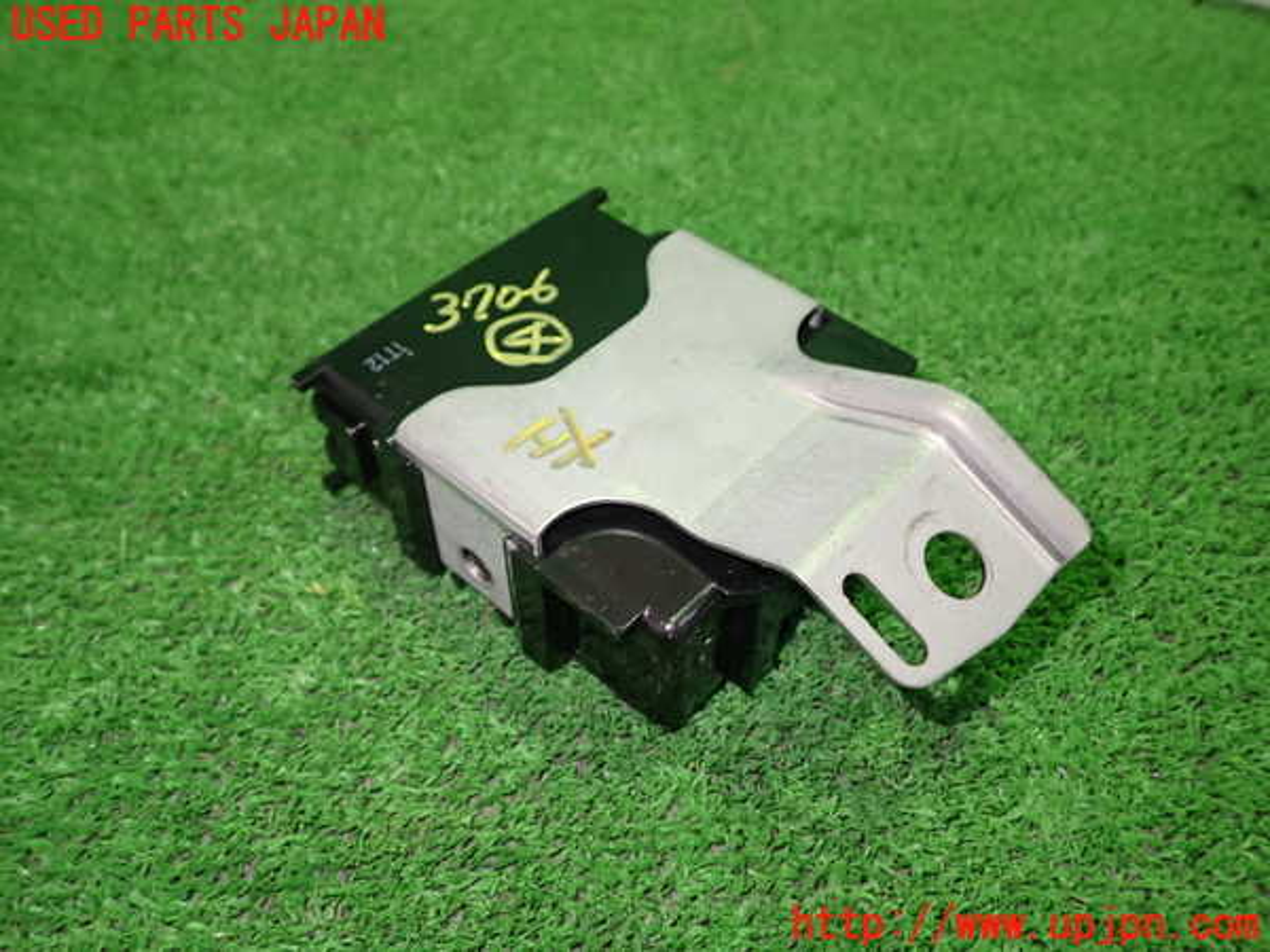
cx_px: 635
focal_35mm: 30
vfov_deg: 46.8
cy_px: 476
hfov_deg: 60.0
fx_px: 1101
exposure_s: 1/30
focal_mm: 5.4
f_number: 2.3
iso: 250
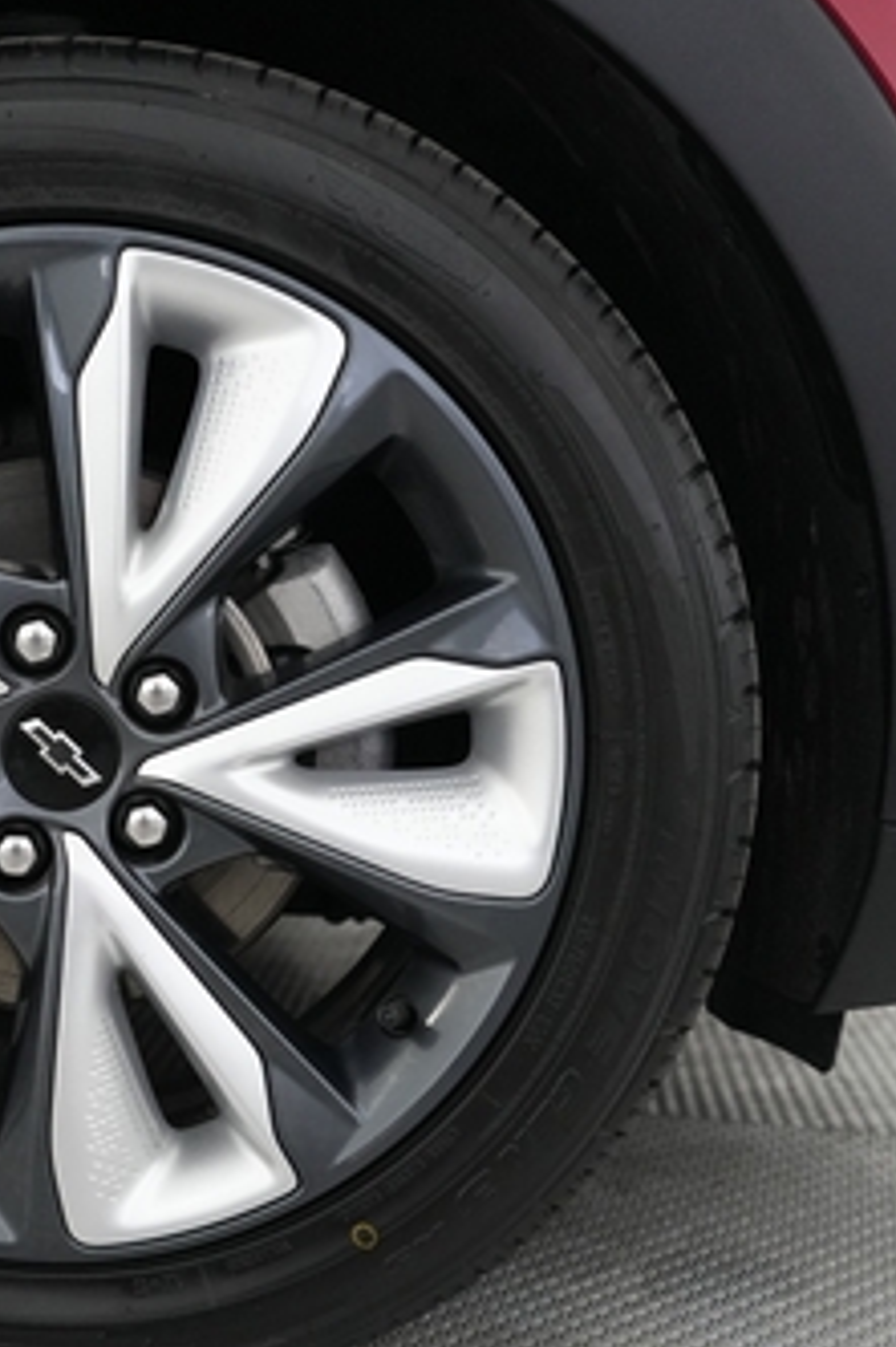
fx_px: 1943
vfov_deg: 38.2
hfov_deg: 25.1
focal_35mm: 52
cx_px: 65
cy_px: 738
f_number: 2.8
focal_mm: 27
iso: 4000
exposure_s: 1/160
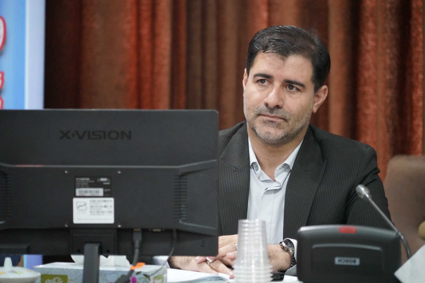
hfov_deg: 8.6
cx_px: 212
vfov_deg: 5.7
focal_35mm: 240
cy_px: 142
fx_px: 2834
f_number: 6.3
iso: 12800
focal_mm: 240
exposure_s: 1/125
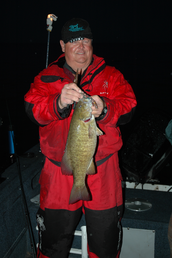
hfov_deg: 28.9
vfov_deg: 42.4
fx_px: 334
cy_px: 129
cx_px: 86
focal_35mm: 46
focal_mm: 31
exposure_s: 1/60
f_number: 4
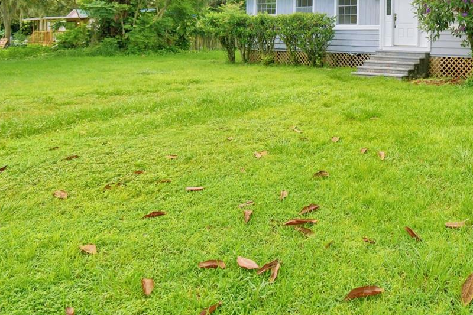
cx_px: 399
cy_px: 27
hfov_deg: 56.0
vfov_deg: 40.1
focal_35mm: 30
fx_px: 394
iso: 100
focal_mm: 10
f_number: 7.1
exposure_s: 1/250
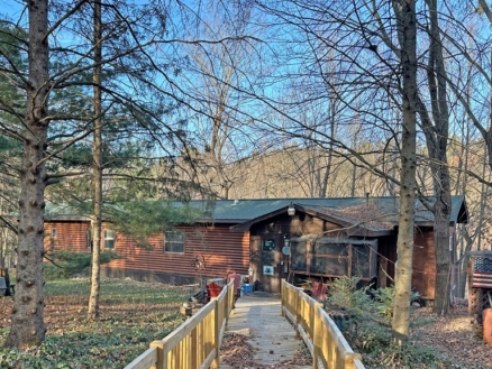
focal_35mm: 32
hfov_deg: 56.5
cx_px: 207
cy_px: 225
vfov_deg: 43.9
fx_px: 455
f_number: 1.78
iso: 80
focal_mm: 6.86
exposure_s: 1/404
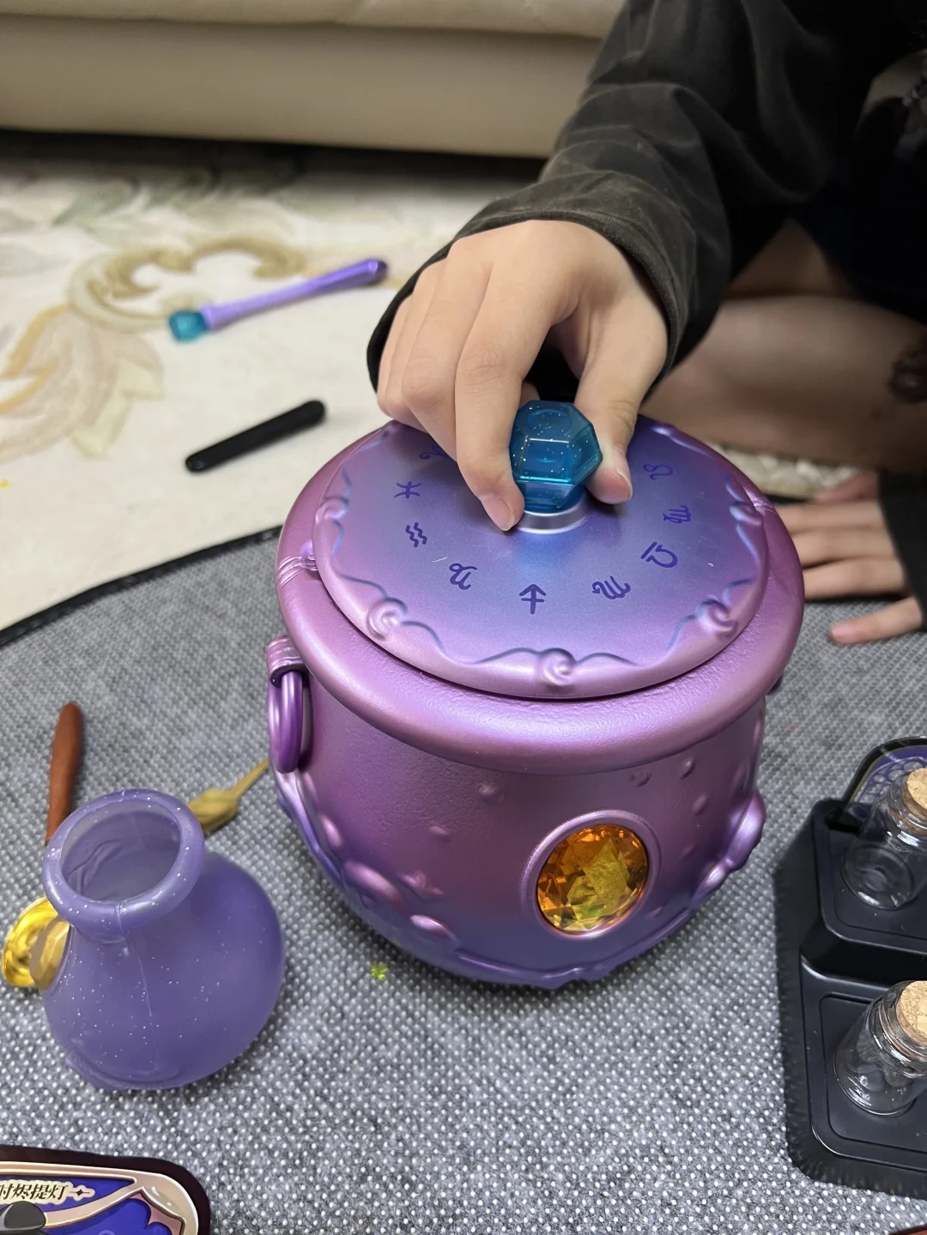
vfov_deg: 67.3
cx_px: 464
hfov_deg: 53.1
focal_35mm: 26
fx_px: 928
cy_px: 618
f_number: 1.5
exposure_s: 1/64
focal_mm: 5.7
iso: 125
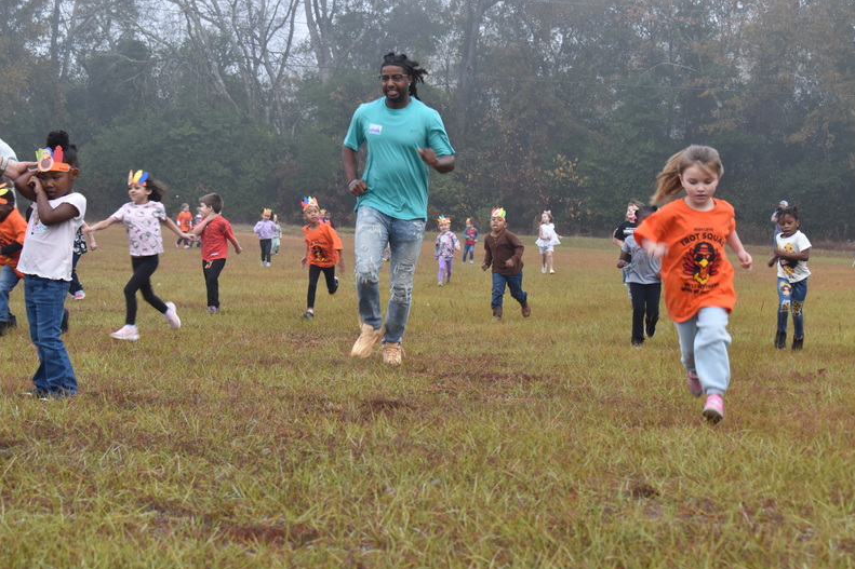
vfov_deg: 16.3
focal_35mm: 84
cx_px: 431
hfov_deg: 24.3
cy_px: 285
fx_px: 1983
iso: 400
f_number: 7.1
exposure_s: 1/100
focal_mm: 55
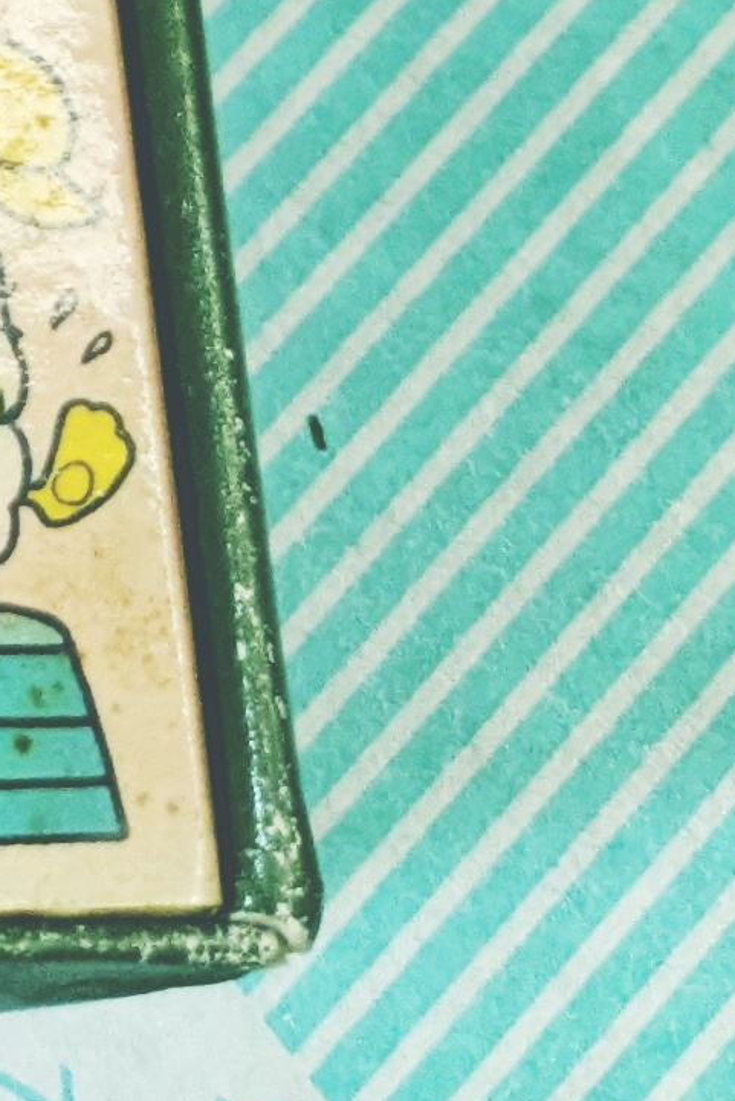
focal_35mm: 157
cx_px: -1336
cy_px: -1544
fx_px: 4805
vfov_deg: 11.0
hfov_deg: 7.8
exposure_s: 1/263
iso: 136
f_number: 1.73
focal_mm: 4.38
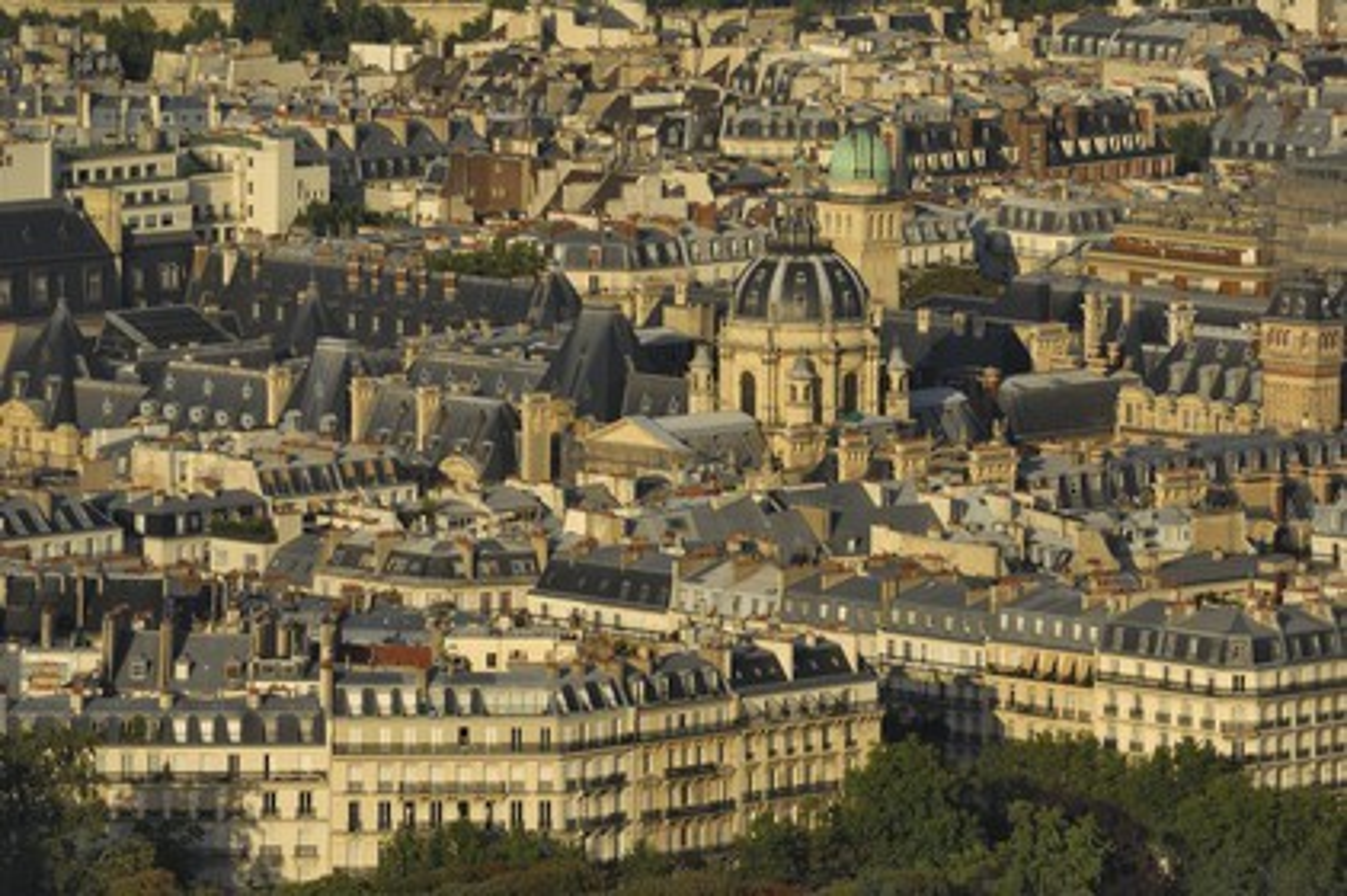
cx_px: 674
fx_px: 16824
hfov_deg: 4.6
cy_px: 448
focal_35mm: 450
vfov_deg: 3.1
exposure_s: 1/800
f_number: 5.6
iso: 100
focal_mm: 300
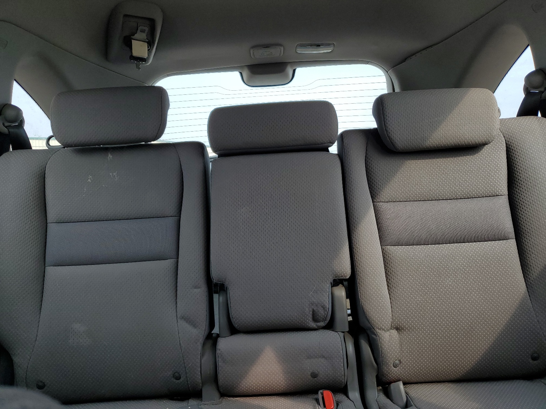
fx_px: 410
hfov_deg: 67.3
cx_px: 273
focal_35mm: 26
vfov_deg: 53.1
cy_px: 204
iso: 50
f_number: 1.5
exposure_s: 1/909
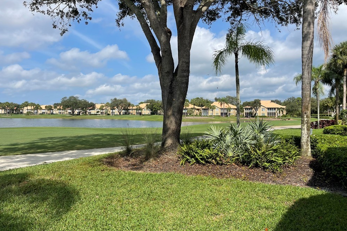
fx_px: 270
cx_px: 171
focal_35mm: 28
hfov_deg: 65.5
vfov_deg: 46.4
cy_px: 110
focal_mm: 5.1
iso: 32
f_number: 1.6
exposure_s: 1/4525
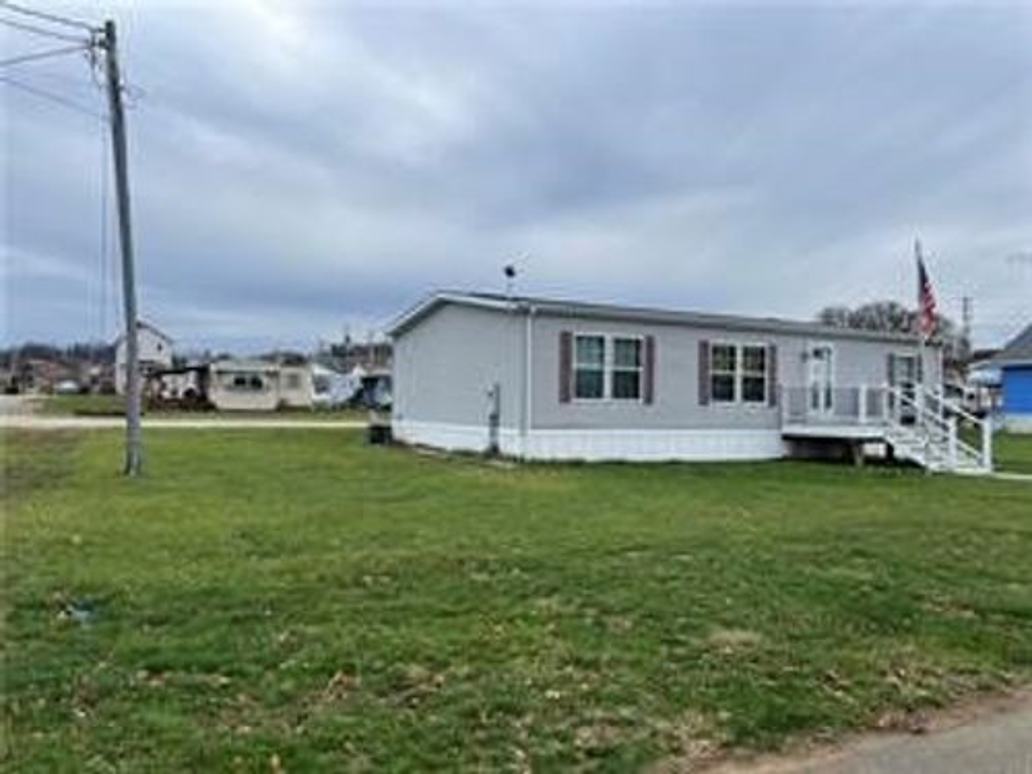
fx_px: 775
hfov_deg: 67.3
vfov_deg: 53.1
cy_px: 387
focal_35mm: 26
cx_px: 516
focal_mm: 5.7
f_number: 1.5
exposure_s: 1/1934
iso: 50
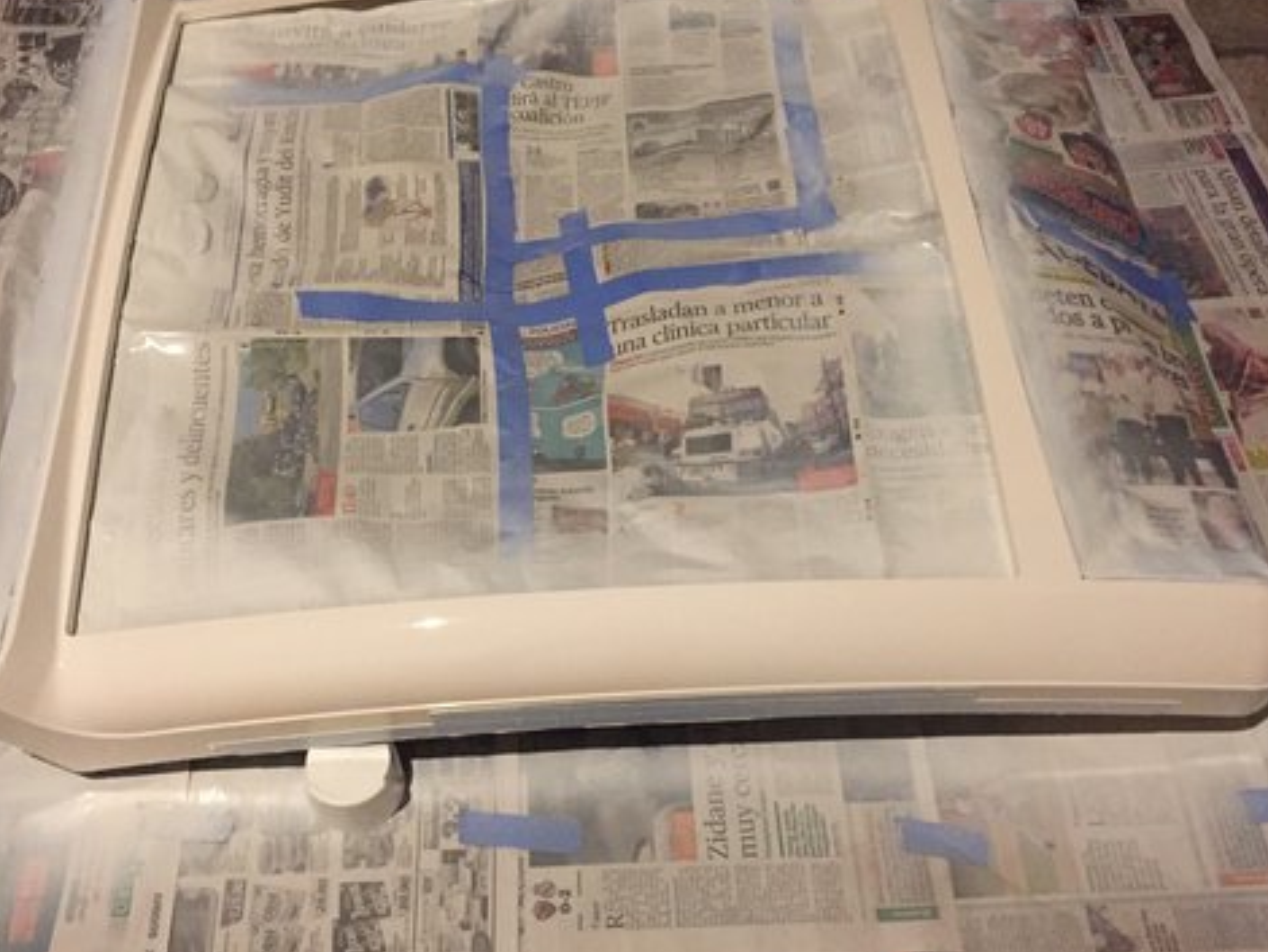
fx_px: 1356
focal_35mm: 37
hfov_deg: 50.1
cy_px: 480
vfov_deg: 38.7
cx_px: 610
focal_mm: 4.15
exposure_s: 1/15
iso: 320
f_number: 2.2
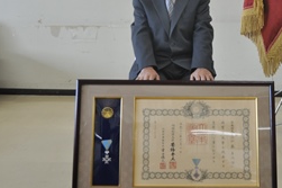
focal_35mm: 59
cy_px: 42
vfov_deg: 22.7
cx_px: 182
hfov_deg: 33.7
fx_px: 462
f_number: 4
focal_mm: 22
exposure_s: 1/160
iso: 800
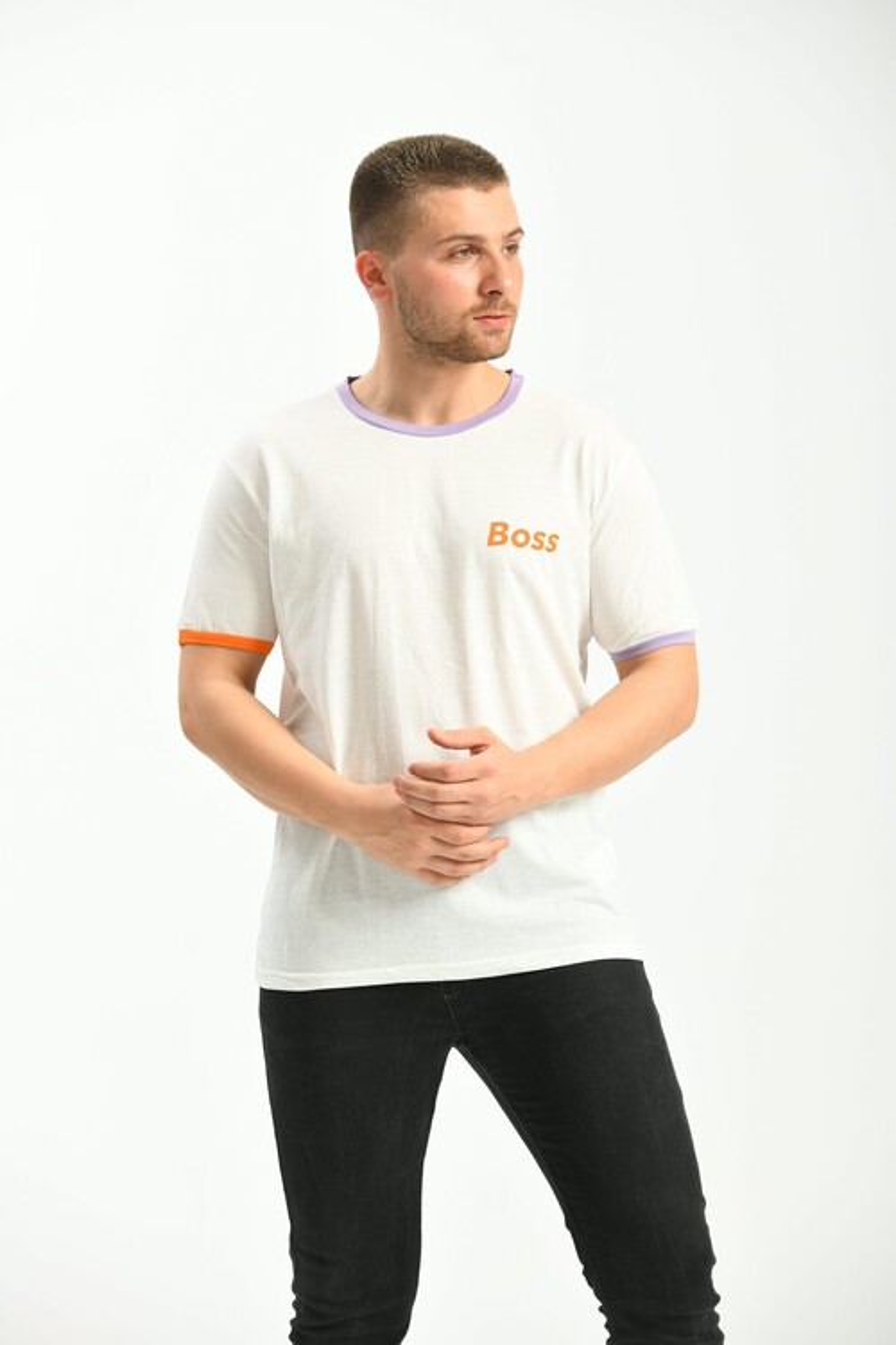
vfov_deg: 16.4
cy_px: 672
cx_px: 448
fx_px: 4666
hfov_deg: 11.0
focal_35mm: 125
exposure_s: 1/160
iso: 100
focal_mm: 125
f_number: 5.6
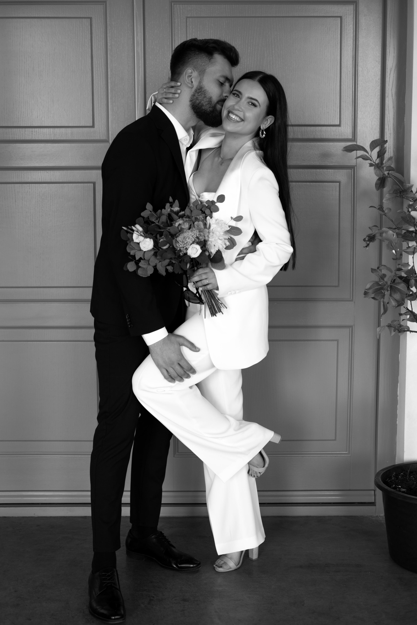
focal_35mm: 53
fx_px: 921
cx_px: 208
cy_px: 312
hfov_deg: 25.5
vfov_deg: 37.5
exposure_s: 1/250
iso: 160
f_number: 2
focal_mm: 35
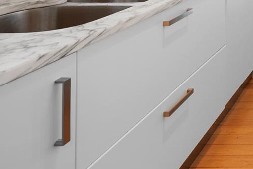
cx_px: 375
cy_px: -81
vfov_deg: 24.3
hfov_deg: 28.9
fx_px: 309
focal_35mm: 44
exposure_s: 1/5
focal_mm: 14
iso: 100
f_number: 8
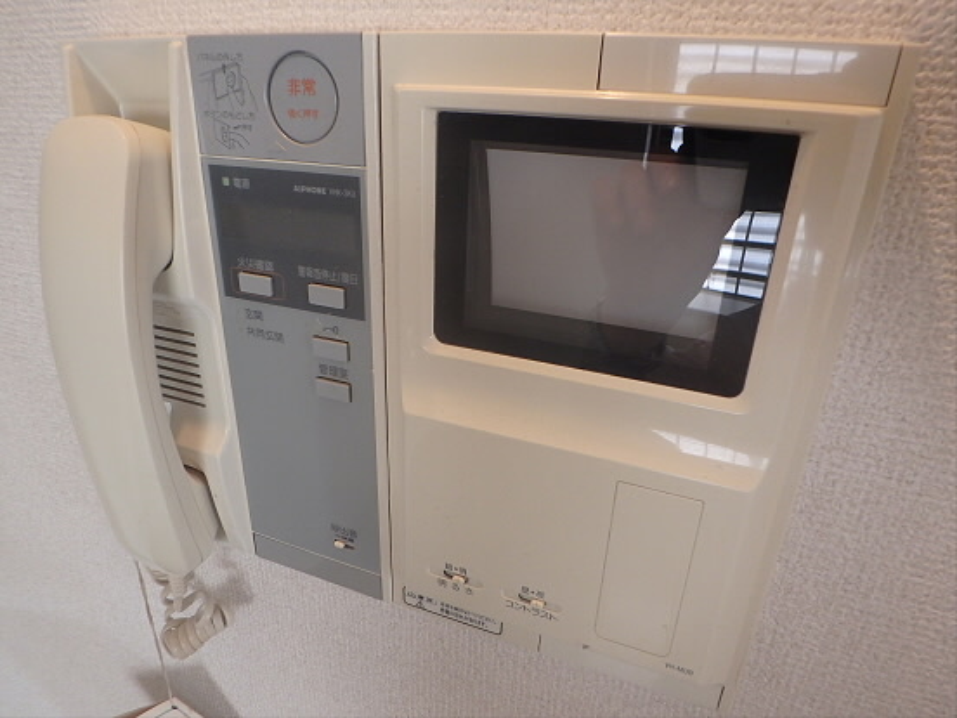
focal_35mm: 23
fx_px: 636
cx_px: 478
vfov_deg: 58.9
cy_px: 359
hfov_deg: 73.9
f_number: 3.8
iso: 320
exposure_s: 1/30
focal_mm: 4
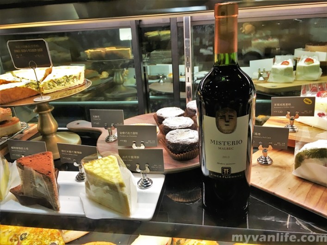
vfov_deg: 48.2
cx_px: 164
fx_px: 274
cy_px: 122
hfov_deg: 61.7
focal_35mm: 29
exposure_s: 1/30
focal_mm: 4.15
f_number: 2.2
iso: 25
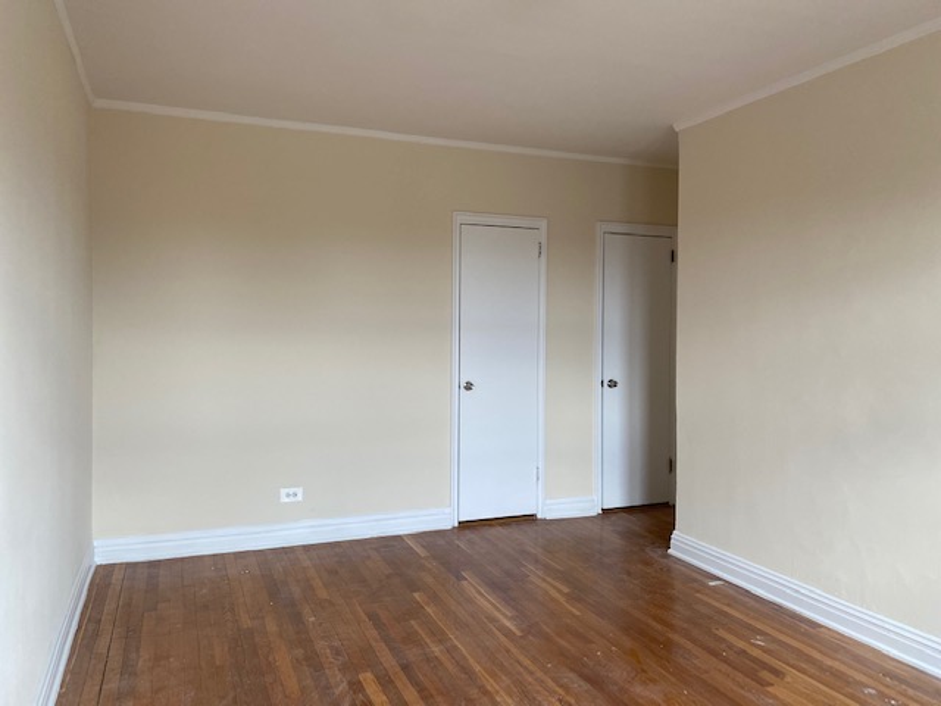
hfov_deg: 67.3
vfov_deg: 53.1
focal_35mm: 26
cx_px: 470
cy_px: 353
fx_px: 707
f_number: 1.8
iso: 125
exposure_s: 1/106
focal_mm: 4.25
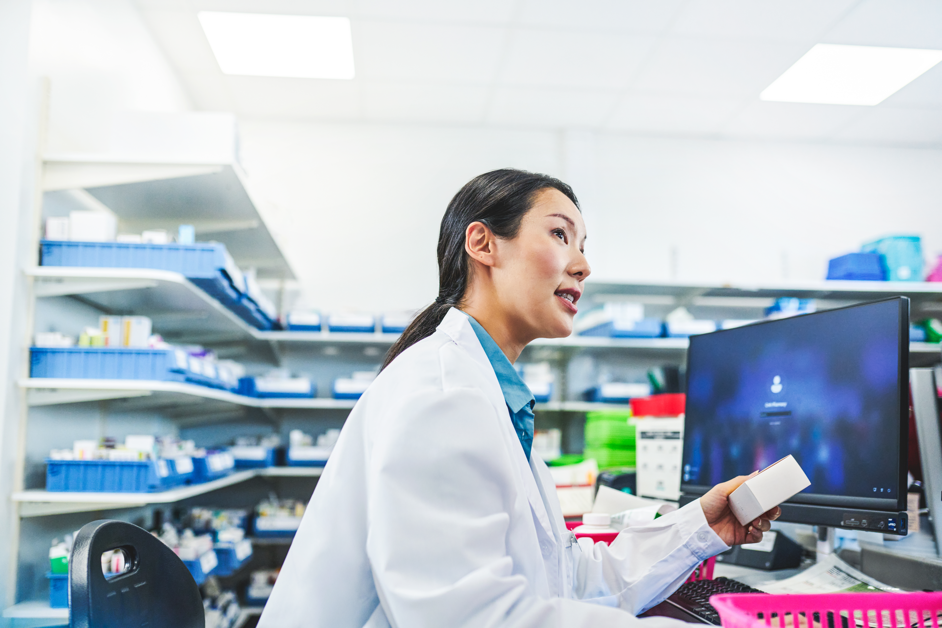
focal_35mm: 35
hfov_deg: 54.4
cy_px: 314
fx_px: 916
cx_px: 471
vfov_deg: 37.9
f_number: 2
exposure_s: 1/1250
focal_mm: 35
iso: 1000
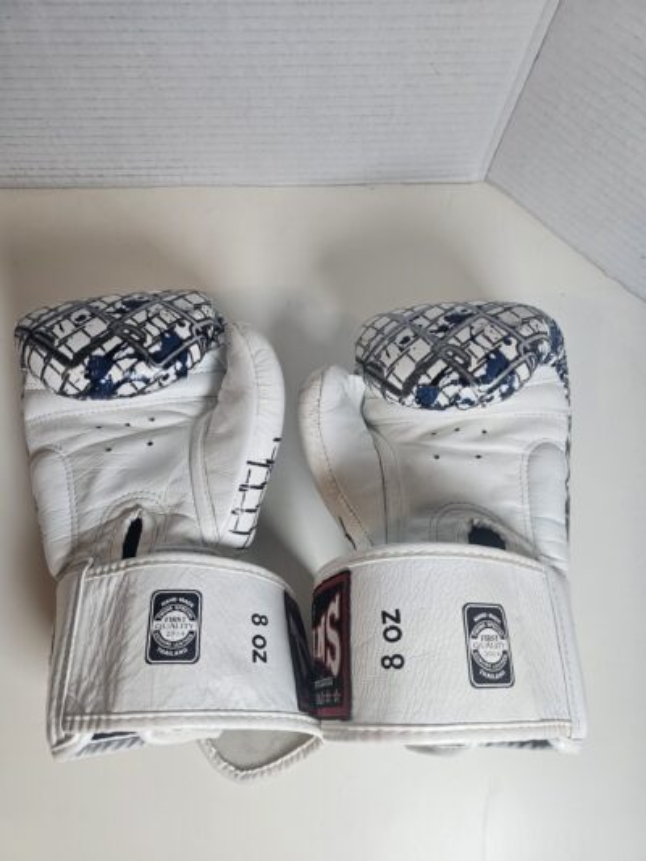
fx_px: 572
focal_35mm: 23
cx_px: 323
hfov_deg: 58.9
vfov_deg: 73.9
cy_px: 430
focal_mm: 6.3
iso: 125
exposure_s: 1/120
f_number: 1.7
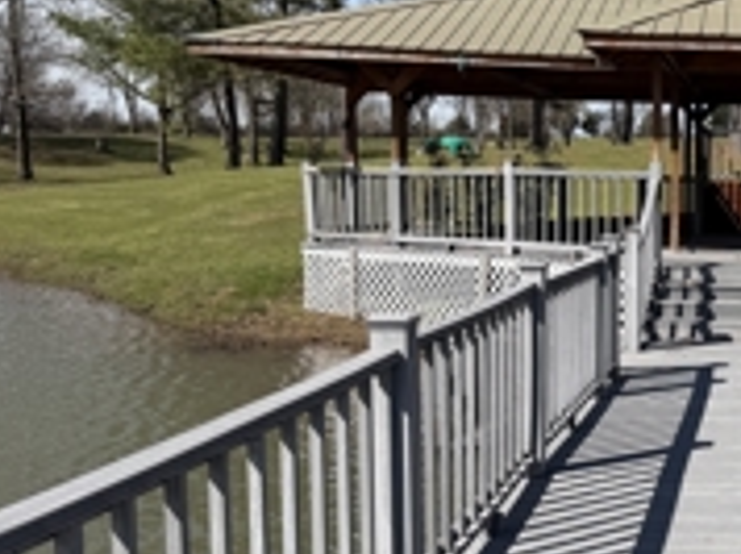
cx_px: 774
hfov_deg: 32.2
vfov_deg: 27.0
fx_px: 1154
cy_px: 279
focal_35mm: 54
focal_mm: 6.76
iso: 80
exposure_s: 1/5319
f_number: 1.78
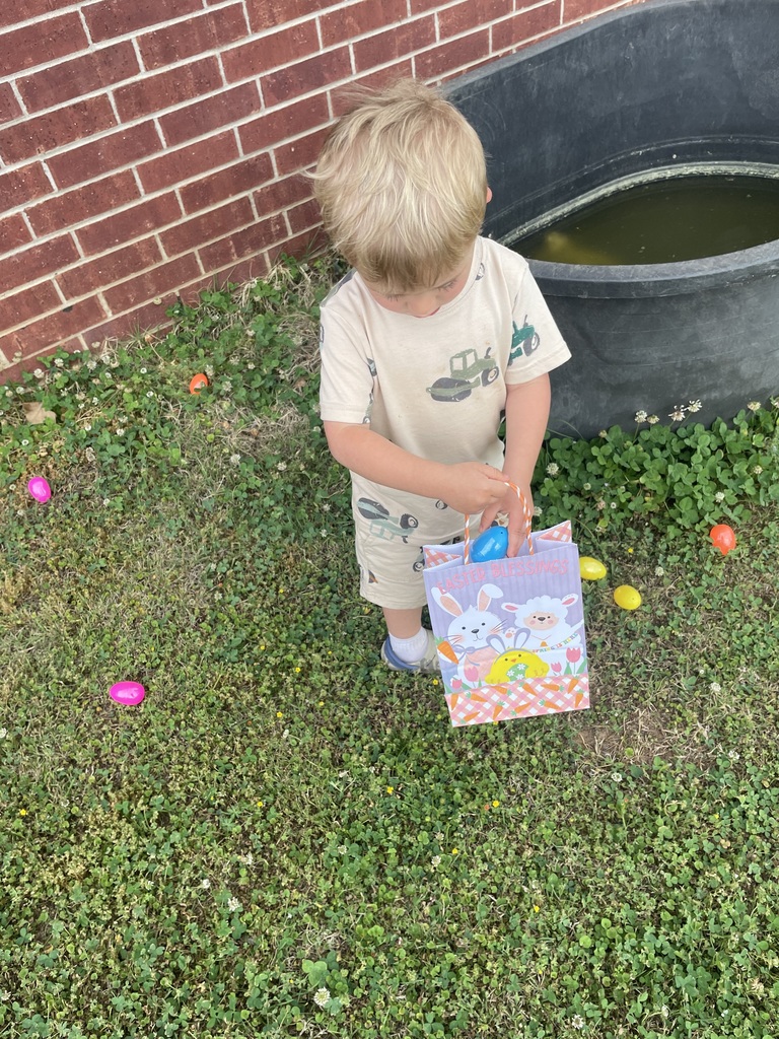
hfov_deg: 53.1
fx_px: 780
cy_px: 520
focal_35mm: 26
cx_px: 390
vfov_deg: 67.3
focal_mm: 4.2
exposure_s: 1/458
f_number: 1.6
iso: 32
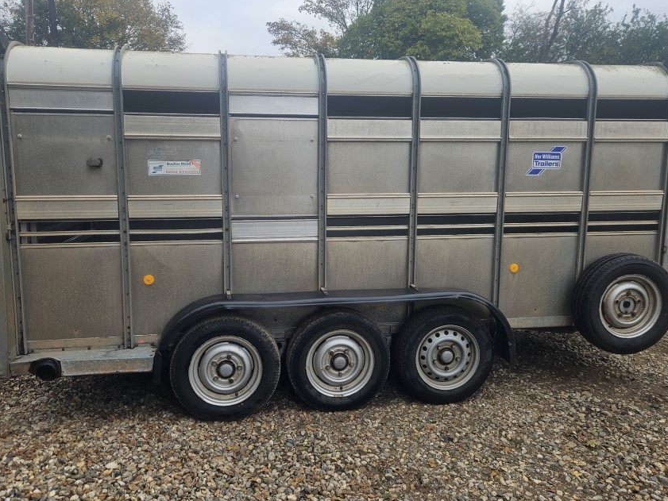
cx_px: 322
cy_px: 224
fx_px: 540
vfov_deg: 49.7
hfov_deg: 63.4
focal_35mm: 28
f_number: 1.8
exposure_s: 1/352
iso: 25
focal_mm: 5.4
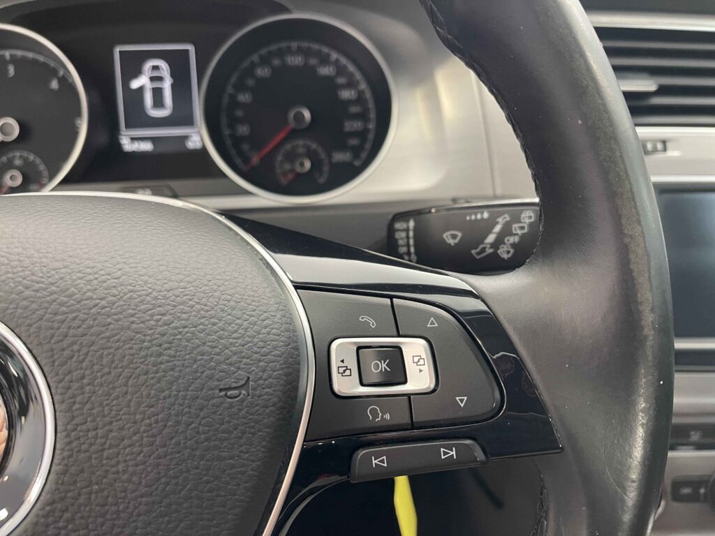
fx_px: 537
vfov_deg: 53.1
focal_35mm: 26
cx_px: 358
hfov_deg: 67.3
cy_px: 268
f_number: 1.6
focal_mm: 5.1
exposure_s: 1/50
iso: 320
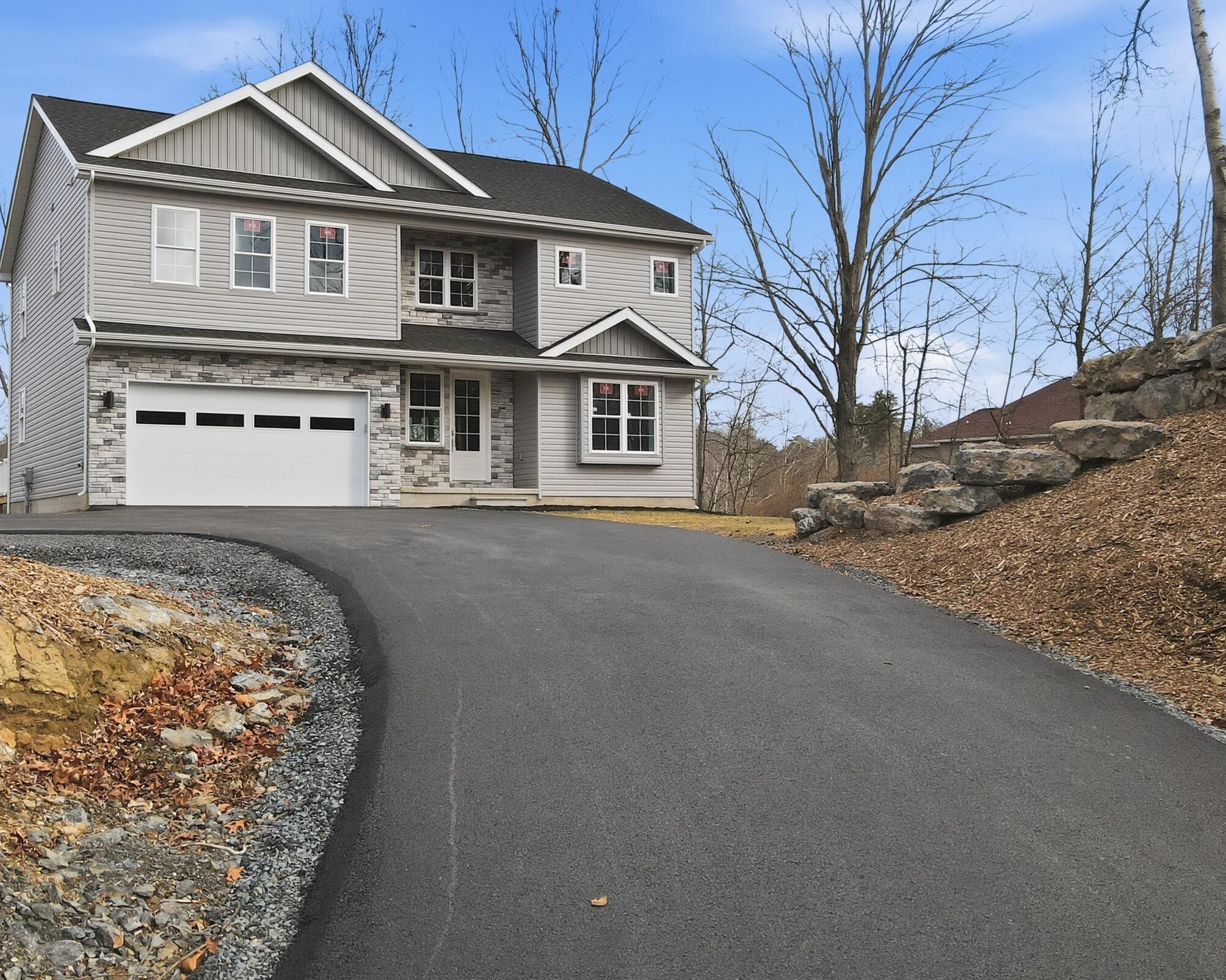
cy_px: 475
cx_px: 501
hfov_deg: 51.3
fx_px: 1270
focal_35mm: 35
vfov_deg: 42.2
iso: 100
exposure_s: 1/500
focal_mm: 4.5
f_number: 2.8
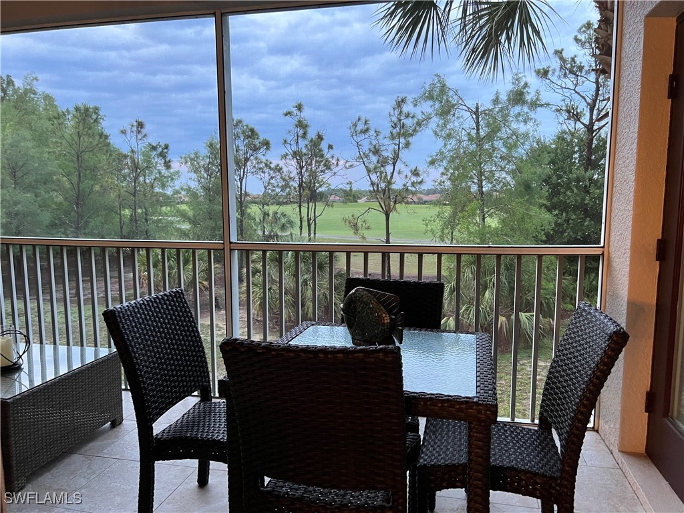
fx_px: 514
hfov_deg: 67.3
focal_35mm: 26
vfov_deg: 53.1
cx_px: 342
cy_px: 256
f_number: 1.5
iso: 400
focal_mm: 5.7
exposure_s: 1/60
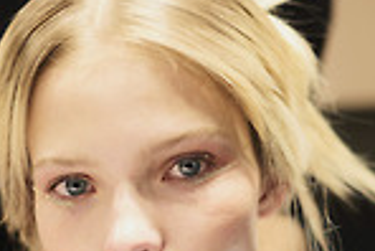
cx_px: 104
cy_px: 307
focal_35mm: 169
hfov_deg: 12.1
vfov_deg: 8.1
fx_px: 1762
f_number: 2
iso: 400
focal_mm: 50
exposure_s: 1/640
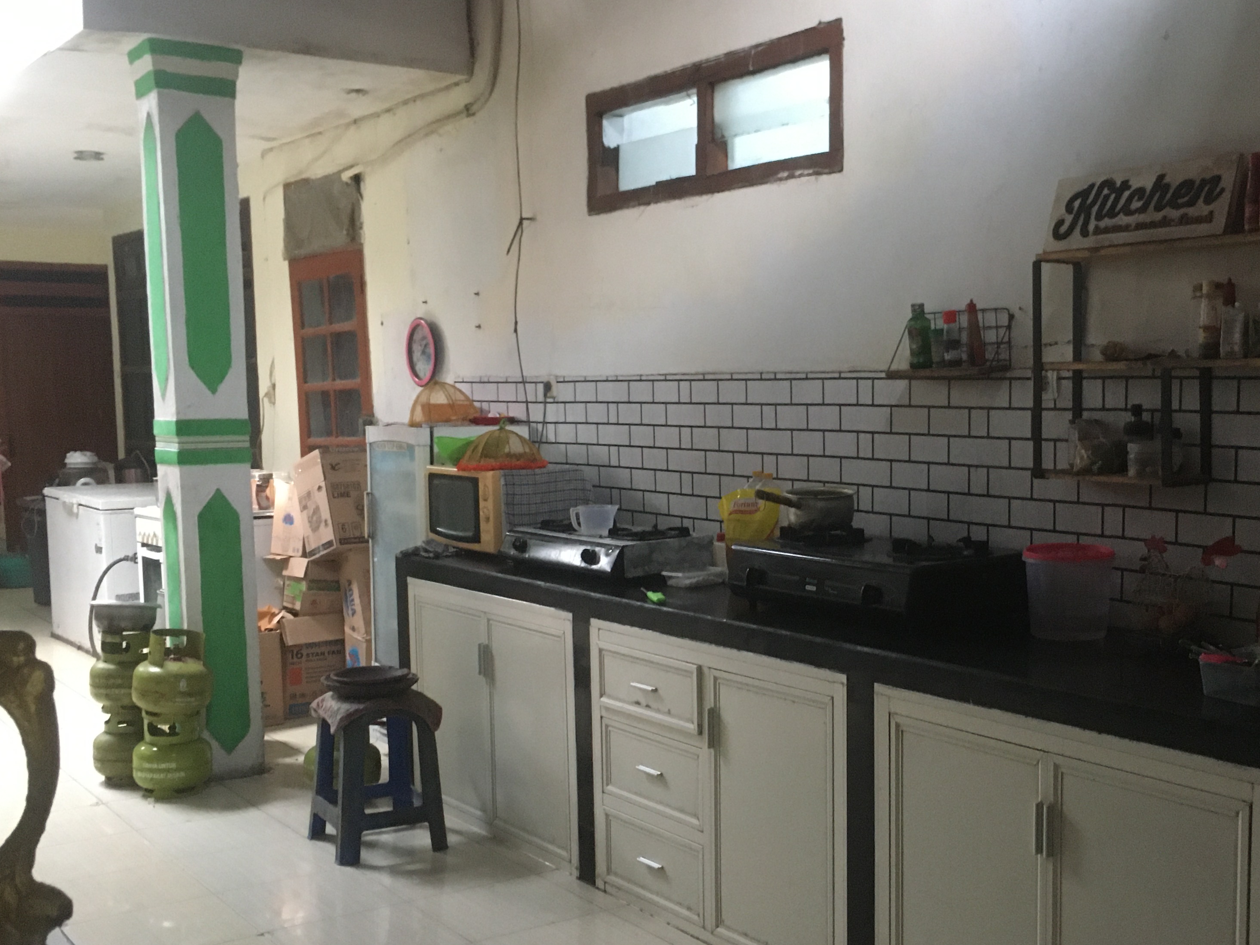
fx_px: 1456
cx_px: 800
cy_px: 547
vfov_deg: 35.9
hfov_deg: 46.3
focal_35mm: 40
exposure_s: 1/25
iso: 250
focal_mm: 4.15
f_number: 2.2
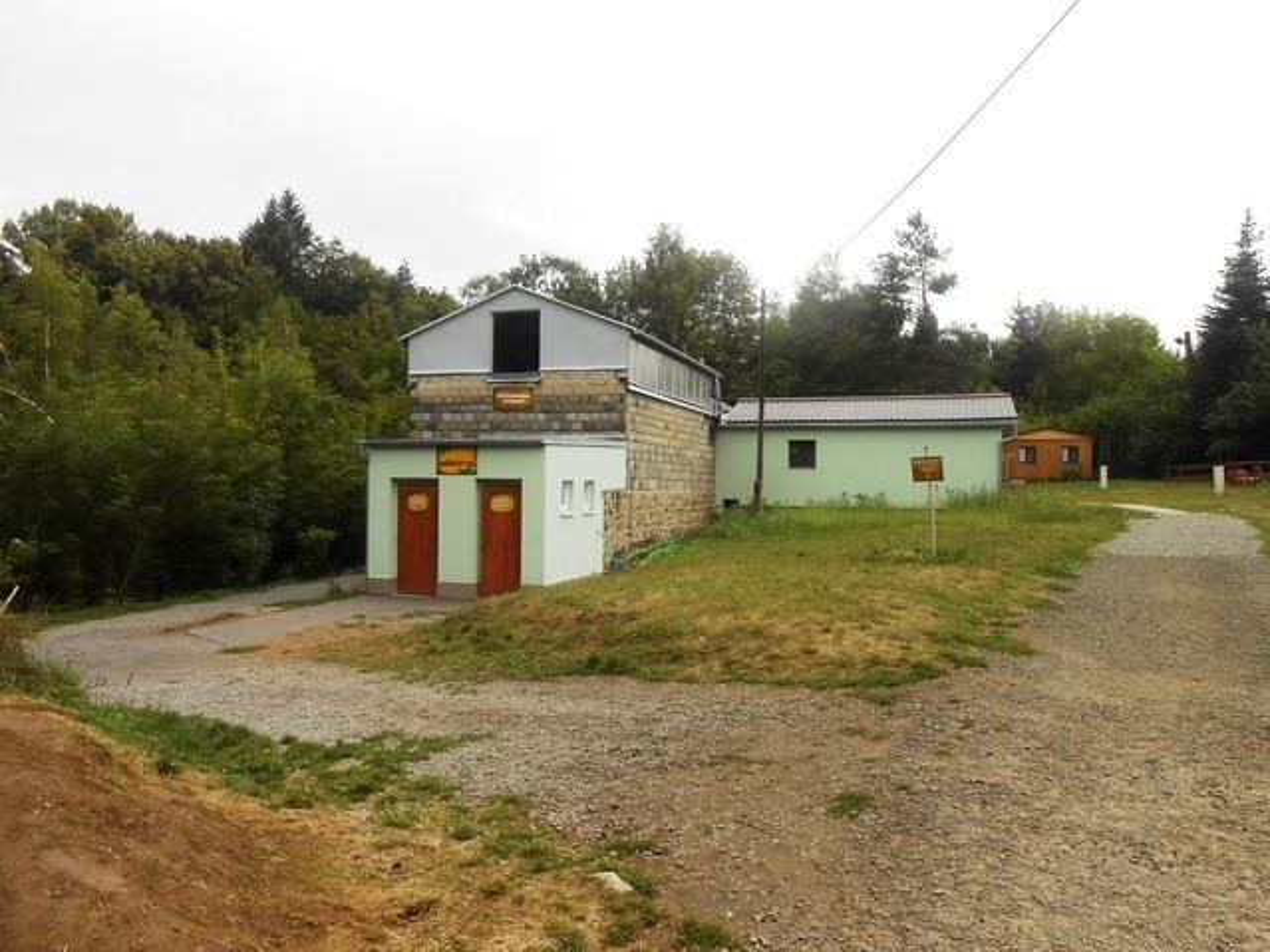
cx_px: 635
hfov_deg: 67.3
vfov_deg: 53.0
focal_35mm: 26
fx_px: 954
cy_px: 476
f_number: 3.5
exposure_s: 1/100
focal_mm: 4.6
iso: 80
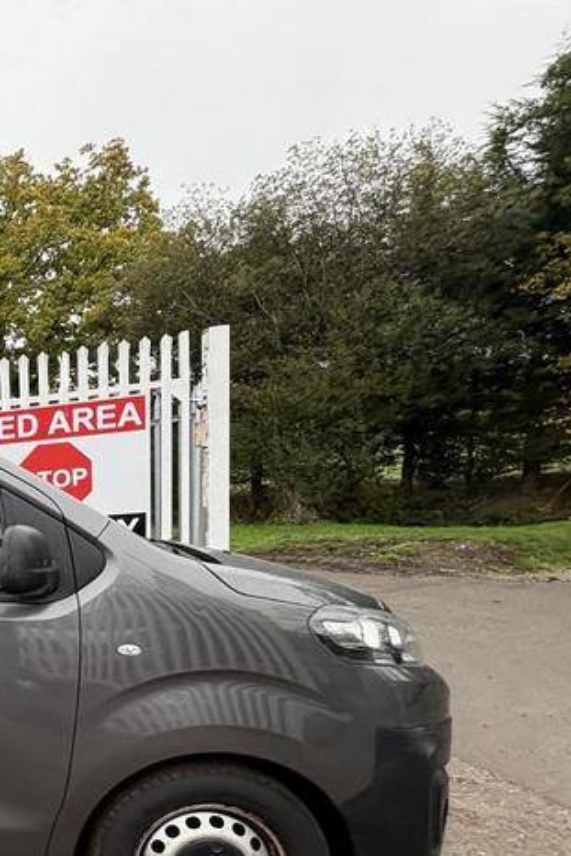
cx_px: -204
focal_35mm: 28
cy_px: 597
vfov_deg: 63.1
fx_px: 666
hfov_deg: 32.3
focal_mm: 2.22
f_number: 2.2
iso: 64
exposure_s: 1/141
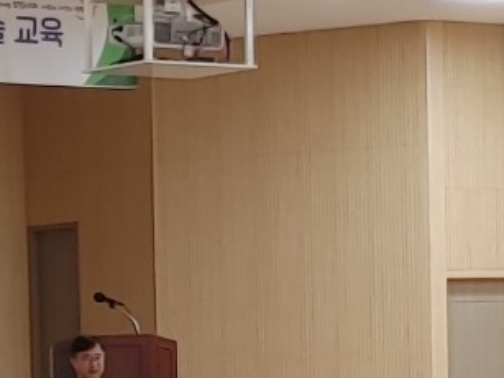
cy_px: 486
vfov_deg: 8.6
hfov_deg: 11.5
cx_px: 117
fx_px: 2489
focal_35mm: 171
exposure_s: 1/60.2
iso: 200
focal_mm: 4.81
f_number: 1.8
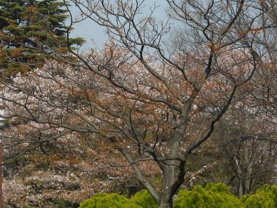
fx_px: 888
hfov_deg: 17.7
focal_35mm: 111
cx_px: 87
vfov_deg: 13.3
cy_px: 52
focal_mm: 11.3
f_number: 5.6
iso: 80
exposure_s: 1/500
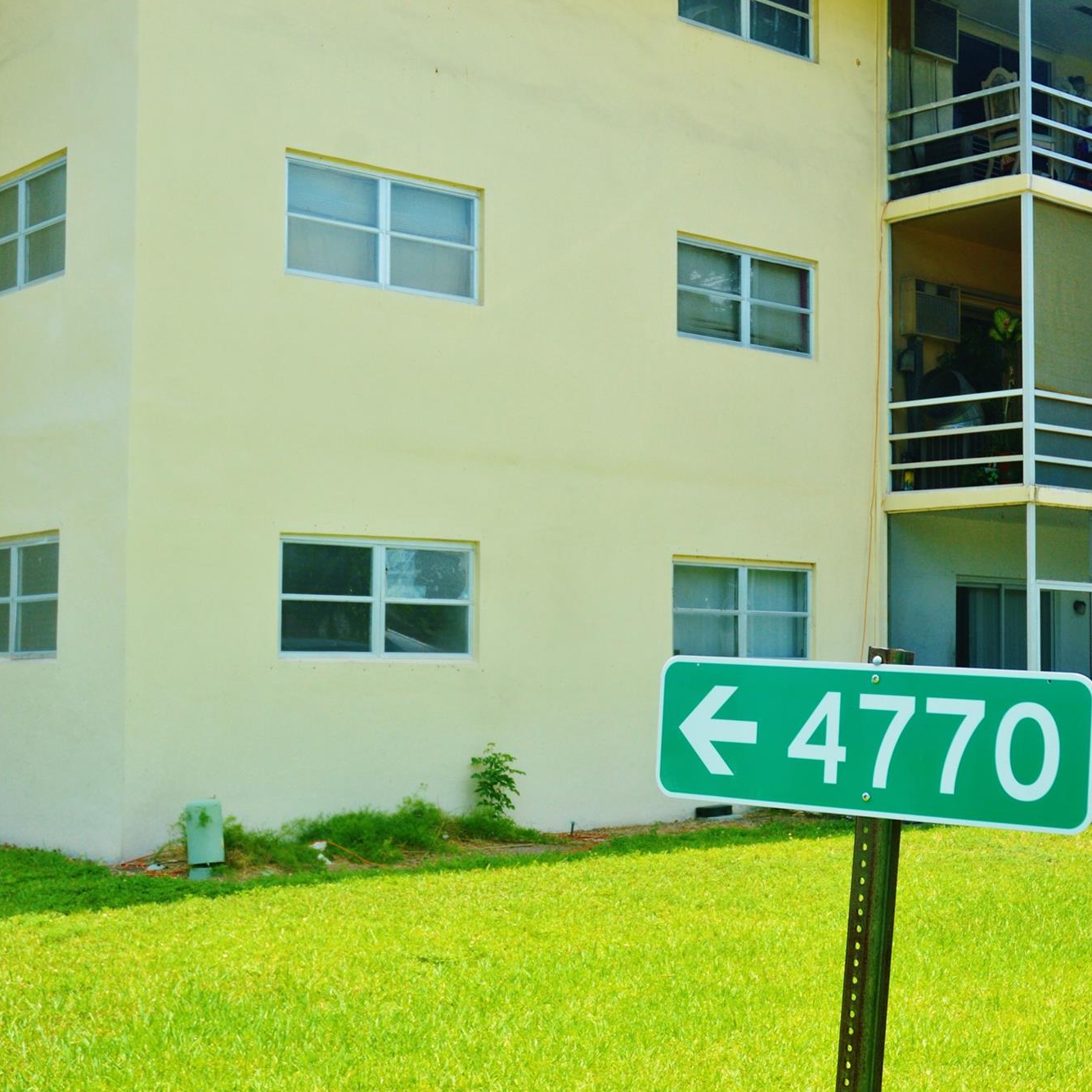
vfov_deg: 30.2
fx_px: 2022
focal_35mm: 57
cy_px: 541
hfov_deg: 30.0
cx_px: 730
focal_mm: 29
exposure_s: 1/200
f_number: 7.1
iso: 100
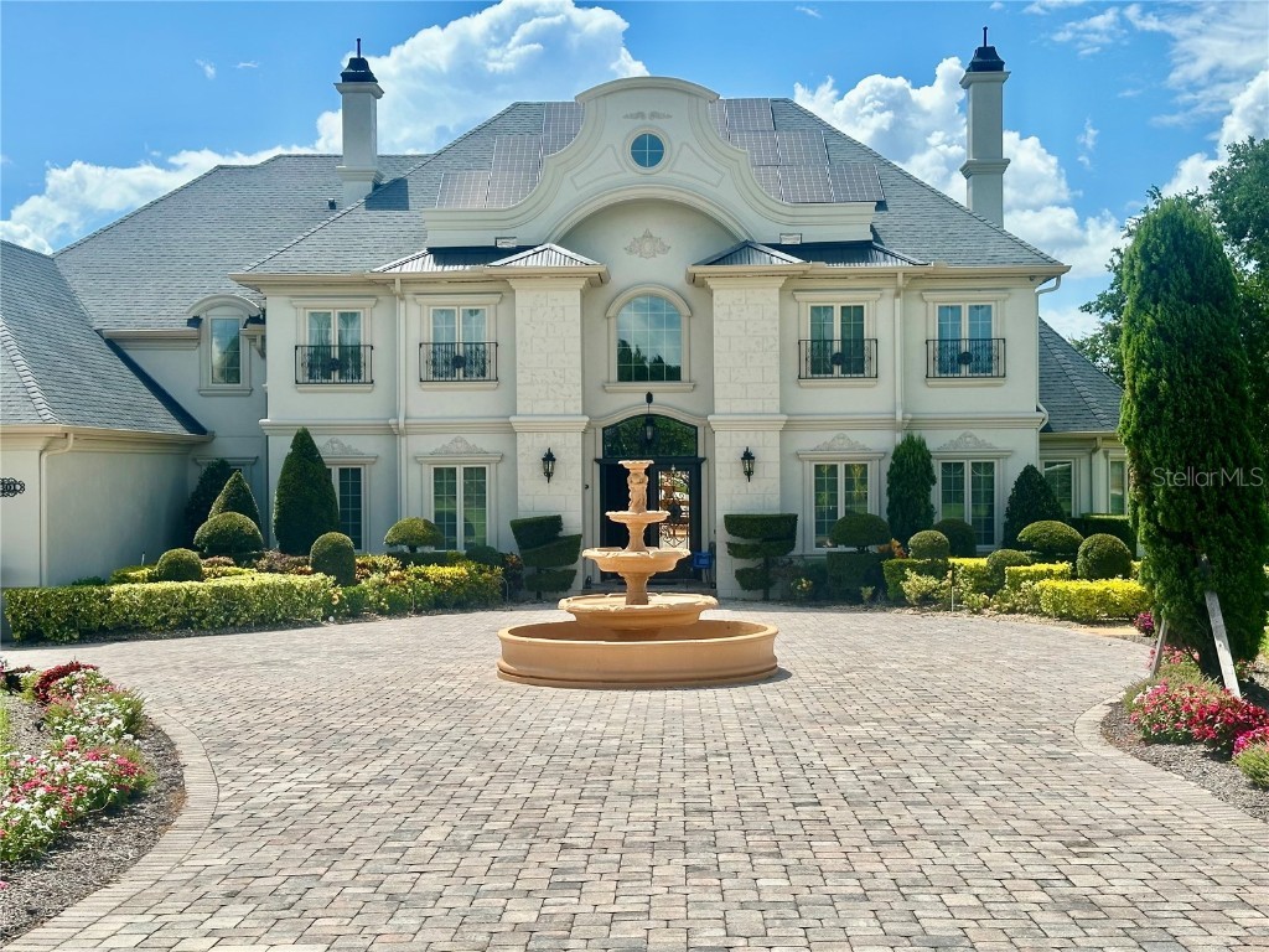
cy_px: 476
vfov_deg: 30.3
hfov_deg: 39.7
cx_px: 634
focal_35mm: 48
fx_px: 1760
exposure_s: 1/3472
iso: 64
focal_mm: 6.86
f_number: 1.78
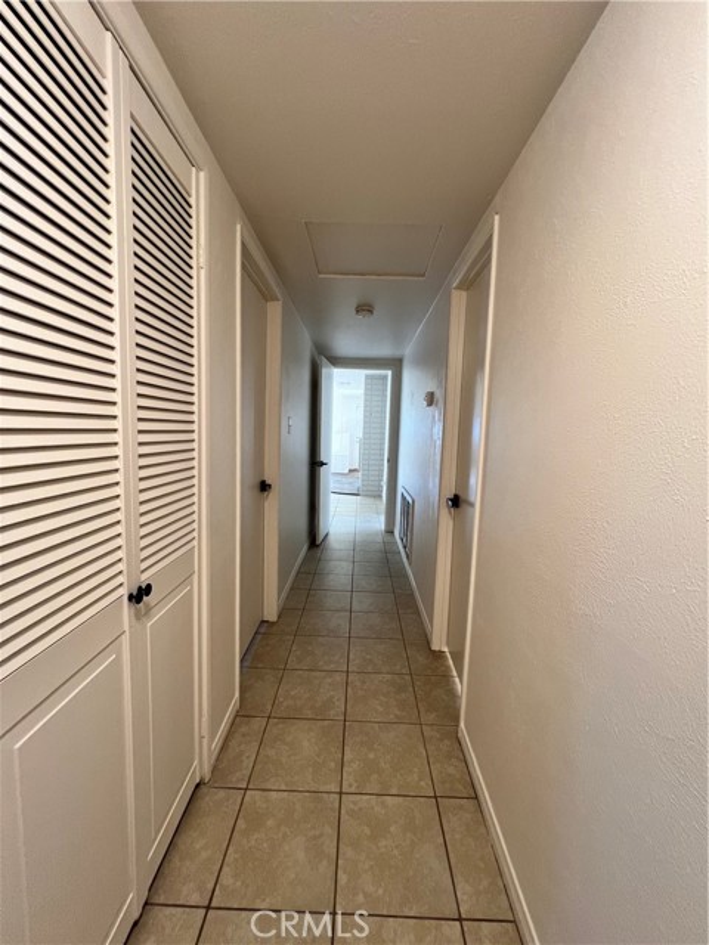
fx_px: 355
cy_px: 472
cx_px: 354
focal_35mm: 13
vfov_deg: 106.2
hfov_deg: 89.9
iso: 200
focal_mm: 1.57
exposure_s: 1/60
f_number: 1.8
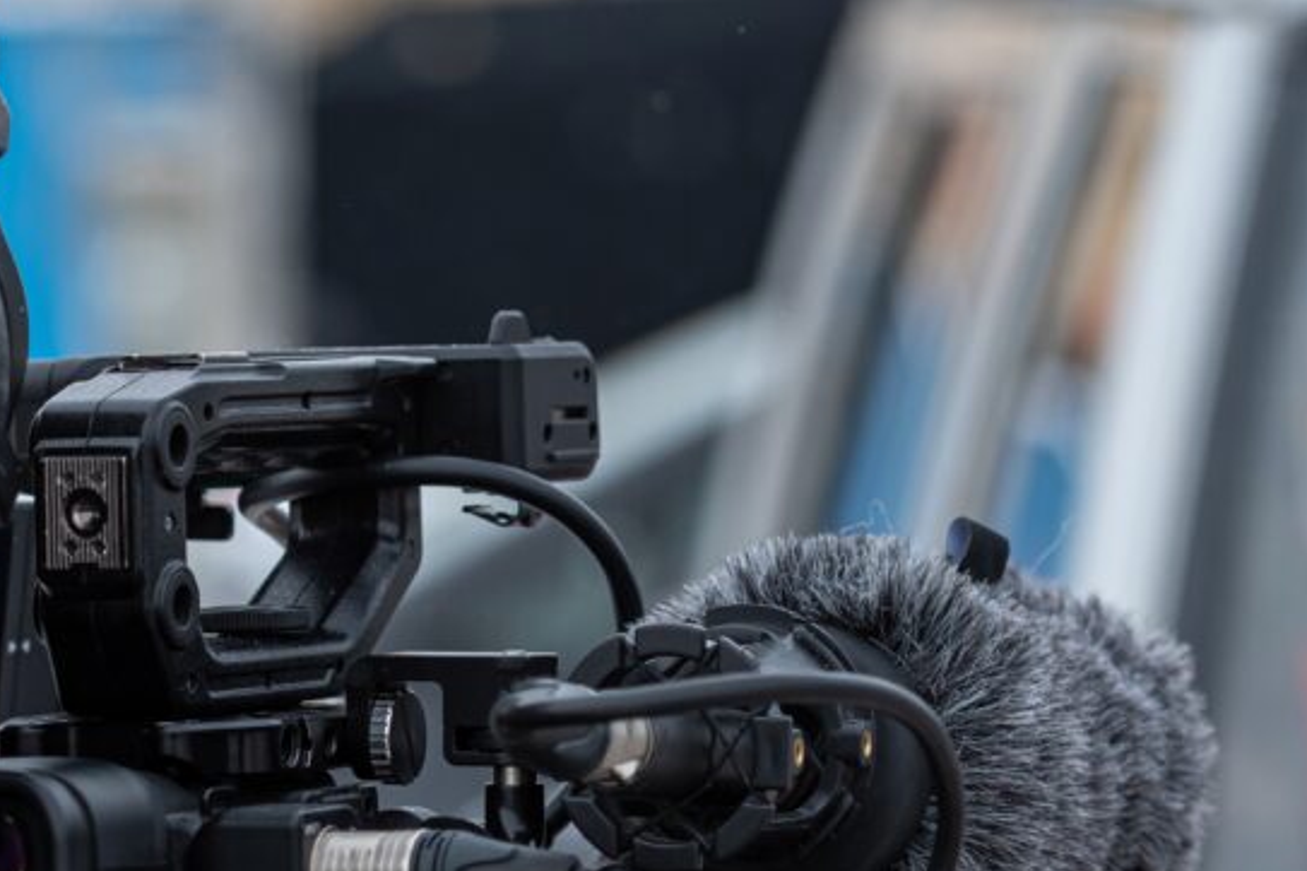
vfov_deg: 4.9
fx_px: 10274
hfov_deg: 7.3
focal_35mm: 283
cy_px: 357
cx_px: 510
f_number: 4.5
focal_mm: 100
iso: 200
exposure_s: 1/800
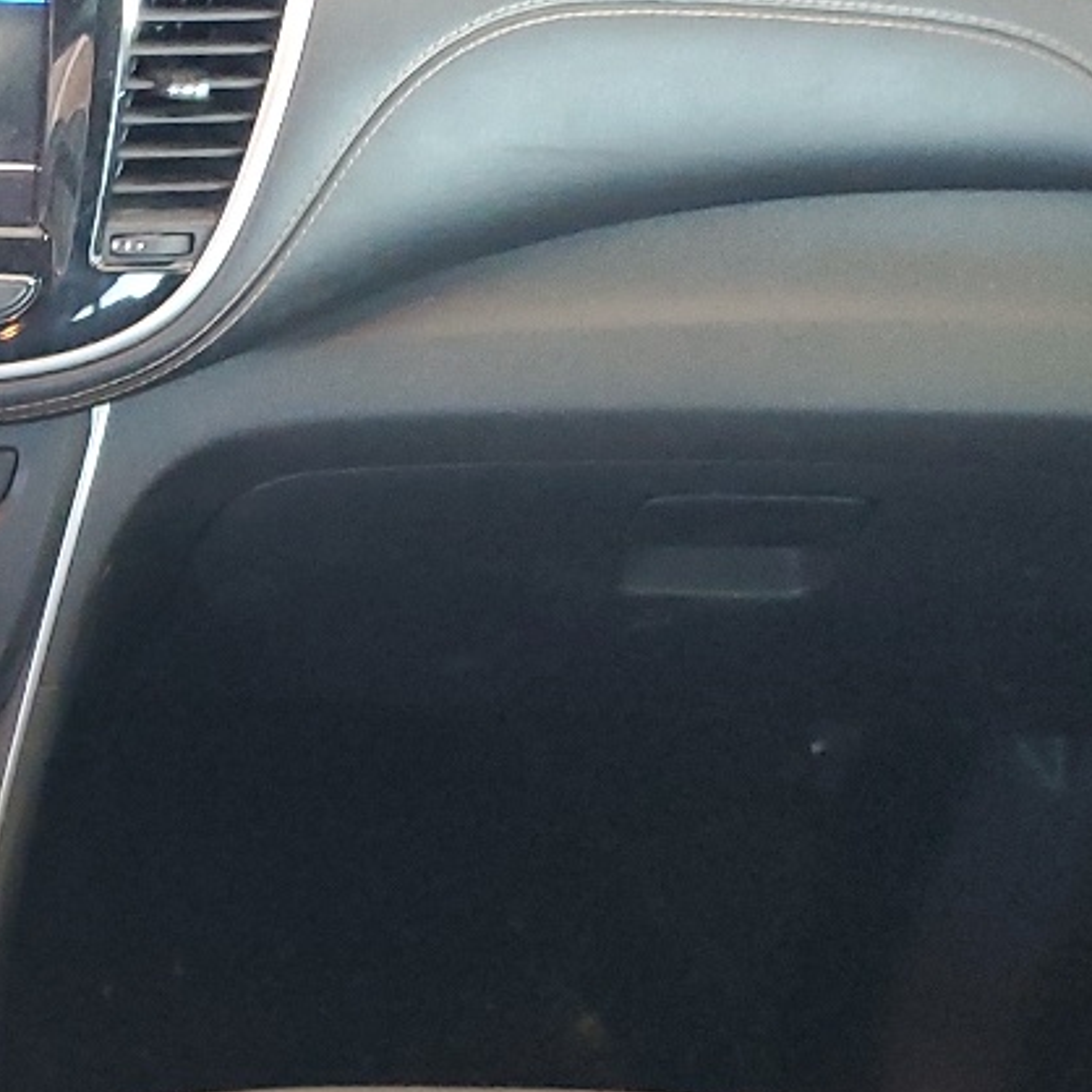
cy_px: 917
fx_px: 3141
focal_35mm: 88
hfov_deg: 18.3
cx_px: -350
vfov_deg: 19.5
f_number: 1.5
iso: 289
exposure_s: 1/24
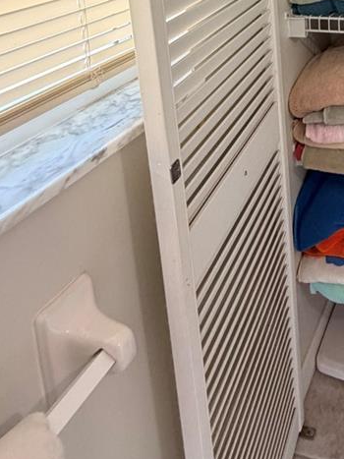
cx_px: 393
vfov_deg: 42.5
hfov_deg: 33.6
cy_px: -24
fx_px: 477
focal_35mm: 36
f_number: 2.2
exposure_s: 1/121
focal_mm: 2.22
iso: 250
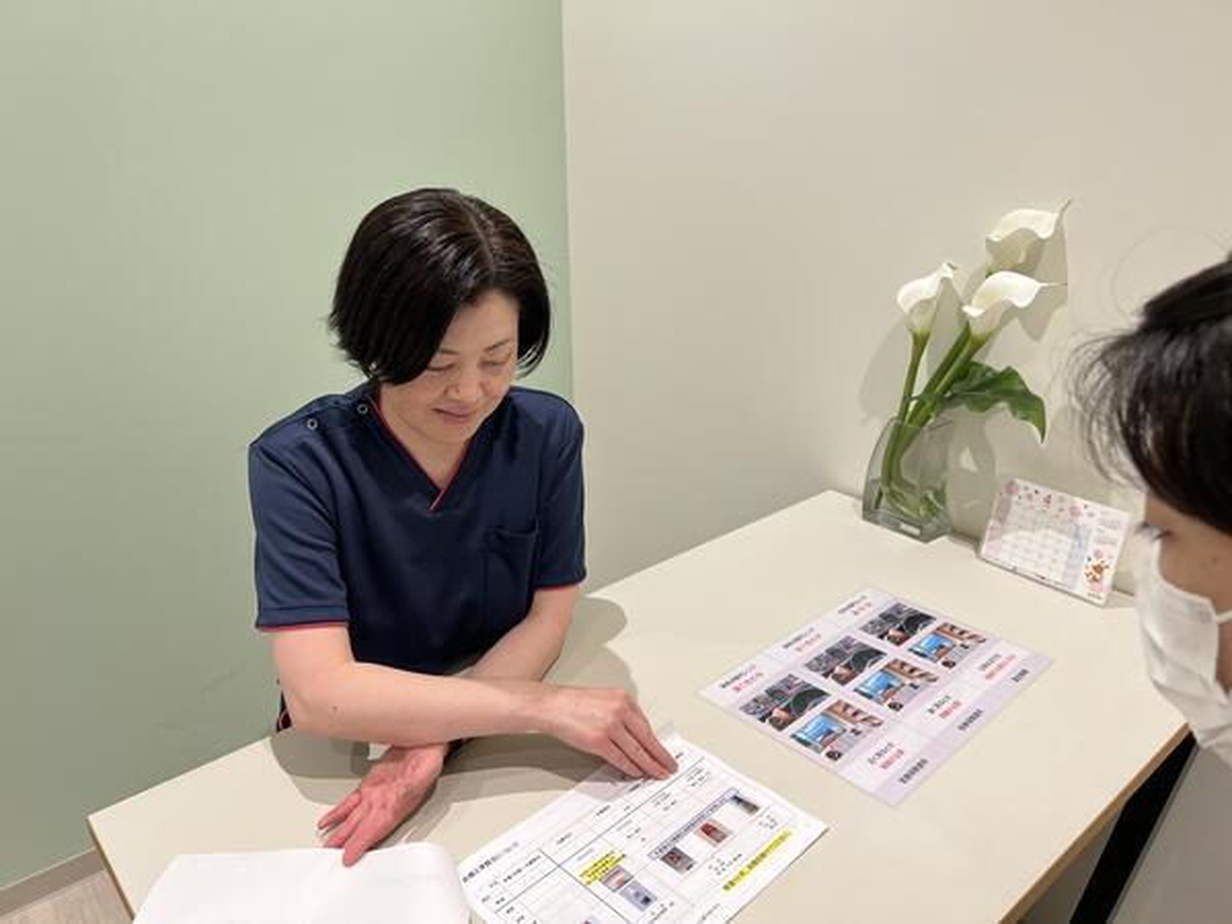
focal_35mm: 26
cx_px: 616
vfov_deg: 53.1
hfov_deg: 67.3
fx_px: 925
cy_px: 462
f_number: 1.5
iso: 125
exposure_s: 1/100
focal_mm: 5.7
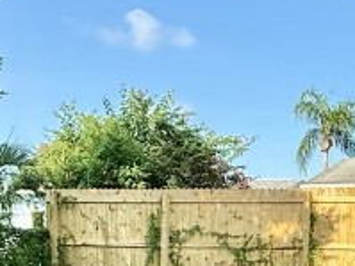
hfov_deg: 25.4
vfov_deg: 19.7
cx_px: 371
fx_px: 738
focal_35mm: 72
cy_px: 275
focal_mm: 2.22
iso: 50
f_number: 2.2
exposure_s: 1/1613
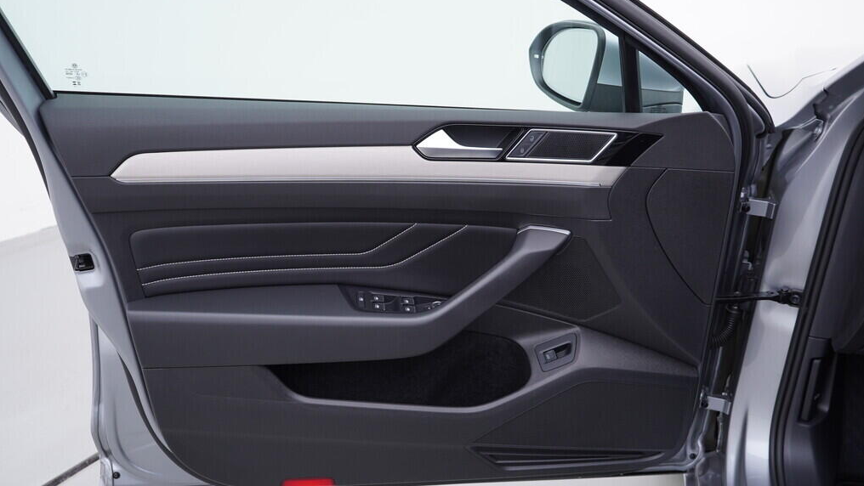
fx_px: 871
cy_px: 266
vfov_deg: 31.2
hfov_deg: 52.8
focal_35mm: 38
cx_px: 435
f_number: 3.2
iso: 125
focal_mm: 24
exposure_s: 1/50
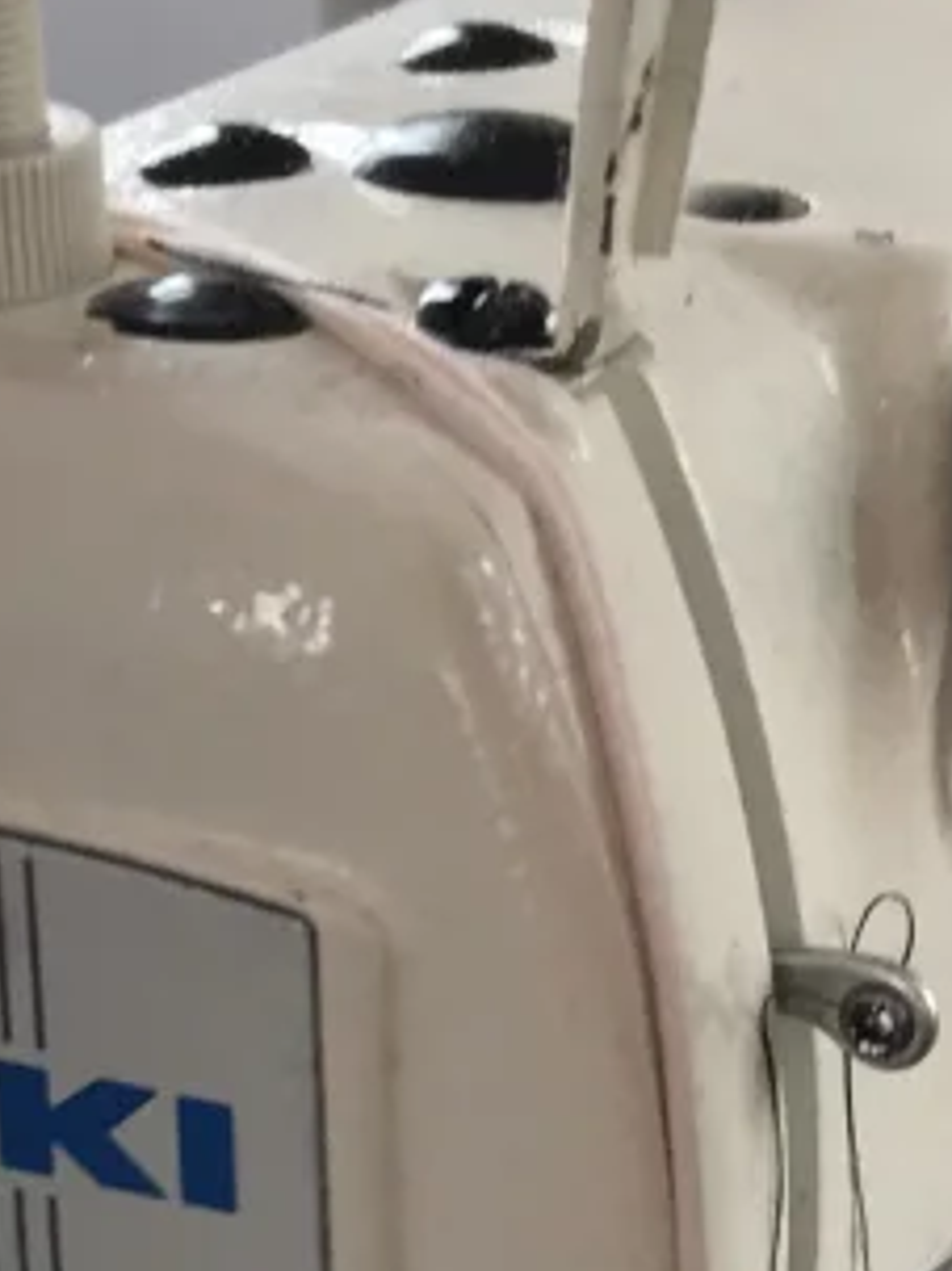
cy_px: 1619
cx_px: 788
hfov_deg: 11.1
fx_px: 4880
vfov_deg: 14.3
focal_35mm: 133
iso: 25
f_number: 1.8
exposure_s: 1/100
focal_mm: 3.99
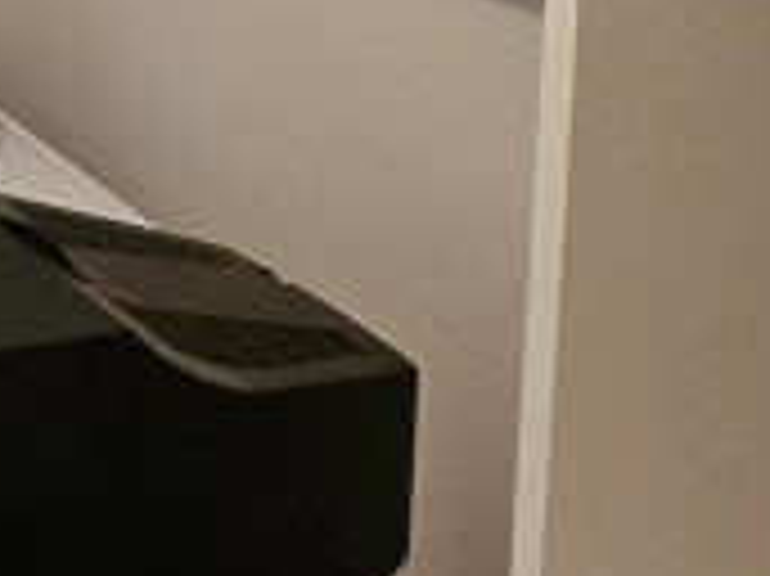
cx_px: -720
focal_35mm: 78
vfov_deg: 17.0
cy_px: -297
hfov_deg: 18.1
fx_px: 1734
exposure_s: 1/33.3
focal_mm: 2.2
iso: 640
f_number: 2.2
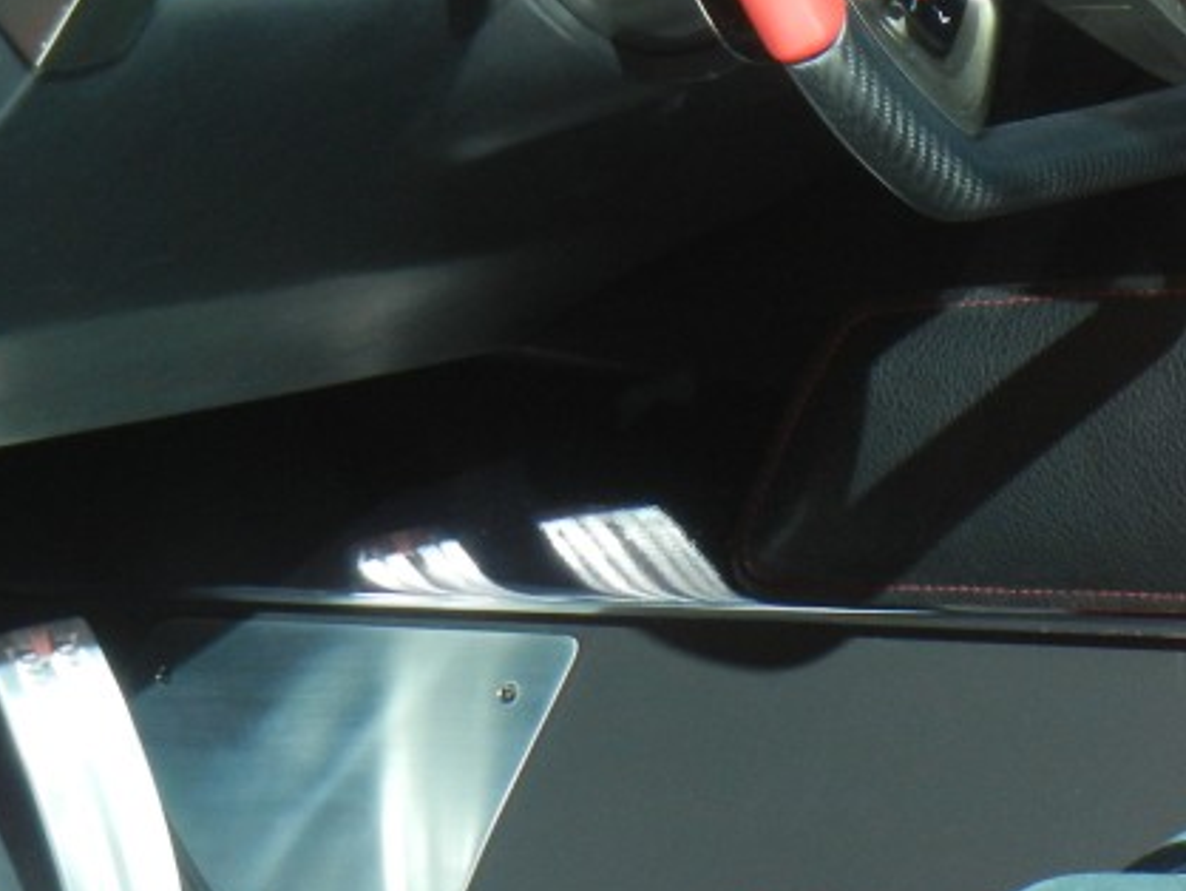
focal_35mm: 284
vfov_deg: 5.2
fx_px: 9736
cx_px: 1189
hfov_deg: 6.9
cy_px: -165
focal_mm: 20.9
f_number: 4.6
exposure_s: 1/32.4
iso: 400
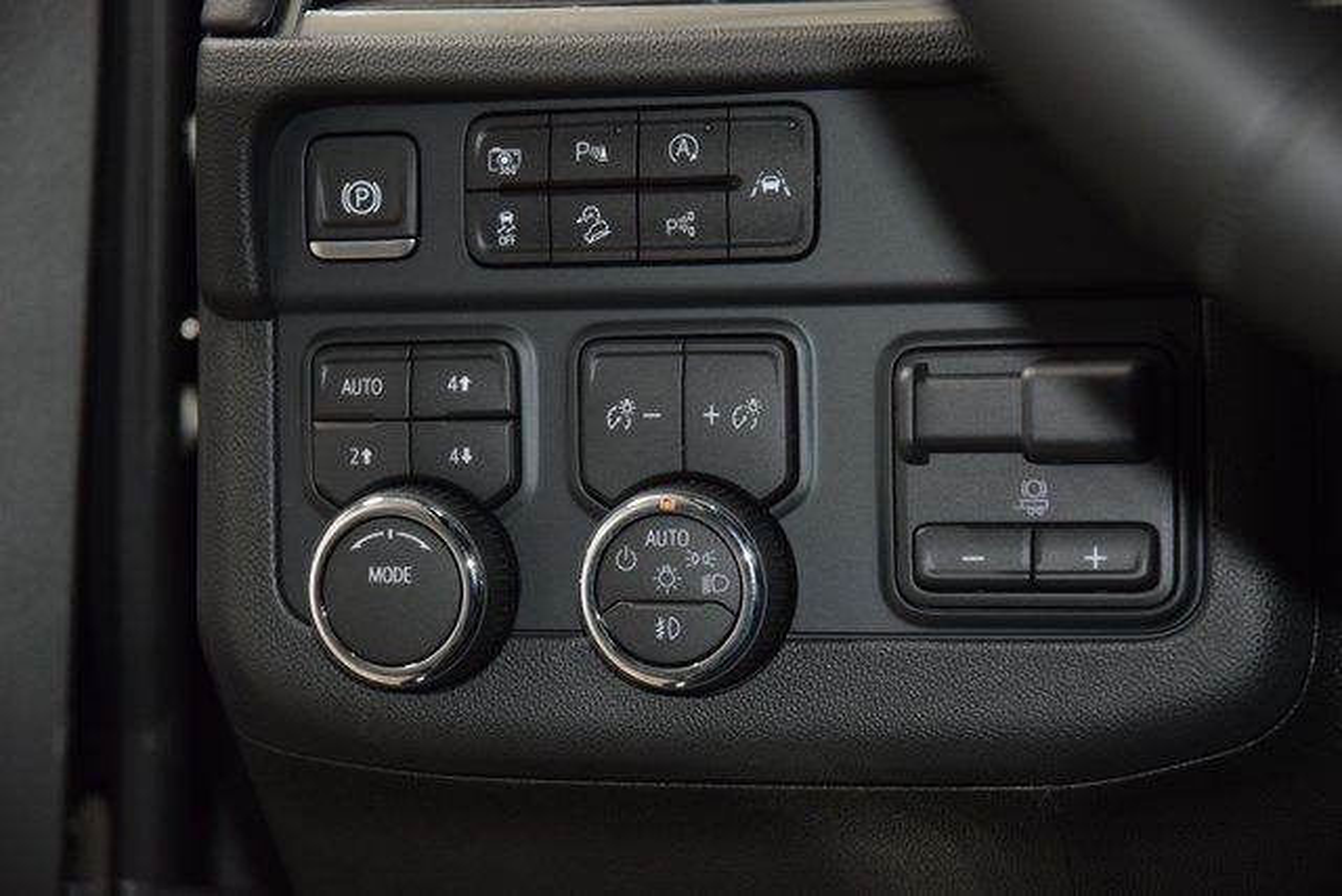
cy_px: 448
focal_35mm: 105
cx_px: 671
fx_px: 3915
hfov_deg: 19.5
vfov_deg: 13.0
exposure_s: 1/40
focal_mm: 70
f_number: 4.5
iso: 1800
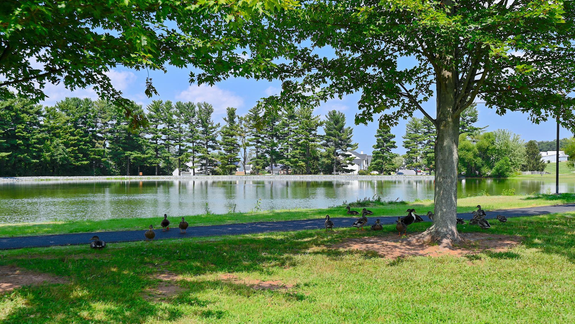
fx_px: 564
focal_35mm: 37
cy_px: 177
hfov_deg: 54.0
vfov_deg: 32.0
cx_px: 287
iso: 100
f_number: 6.3
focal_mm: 35
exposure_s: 1/320
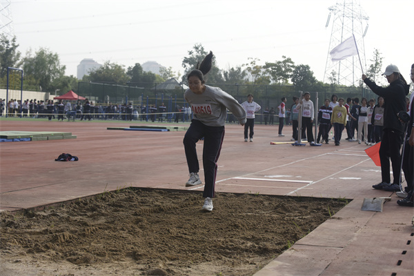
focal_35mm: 70
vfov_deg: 19.5
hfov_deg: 28.8
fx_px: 805
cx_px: 207
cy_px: 138
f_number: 6.3
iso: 800
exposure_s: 1/3200
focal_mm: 70
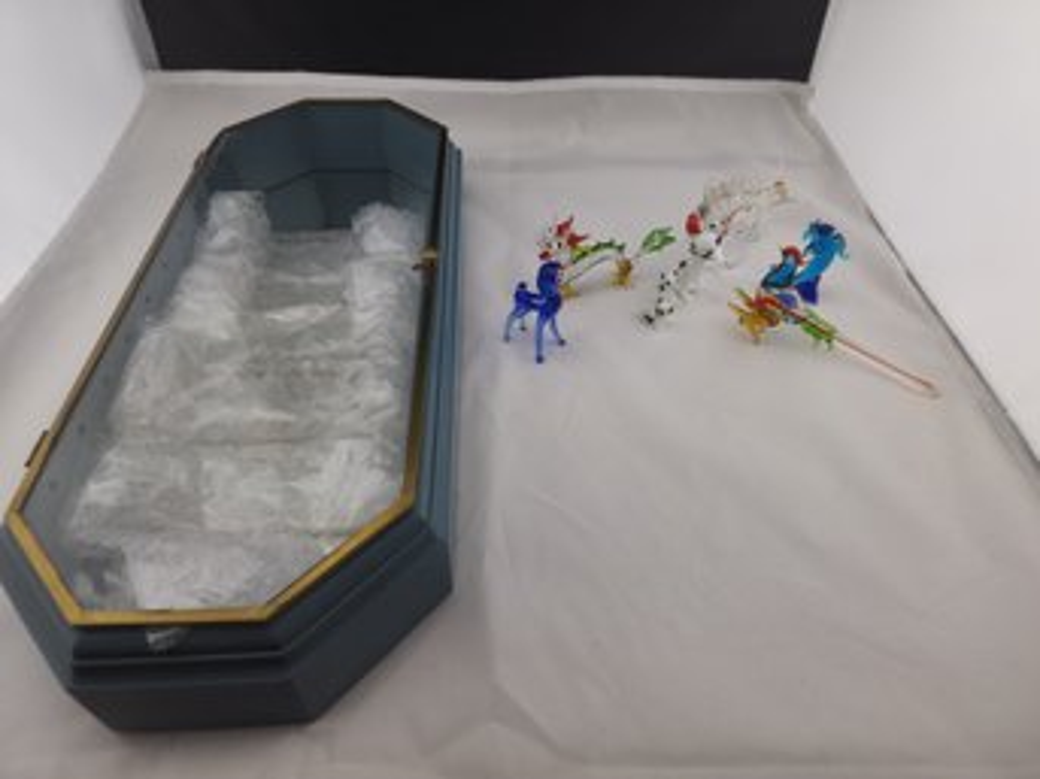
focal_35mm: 23
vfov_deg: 58.8
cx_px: 520
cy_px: 390
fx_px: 691
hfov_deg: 73.9
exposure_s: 1/276
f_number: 1.8
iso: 12
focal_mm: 6.4
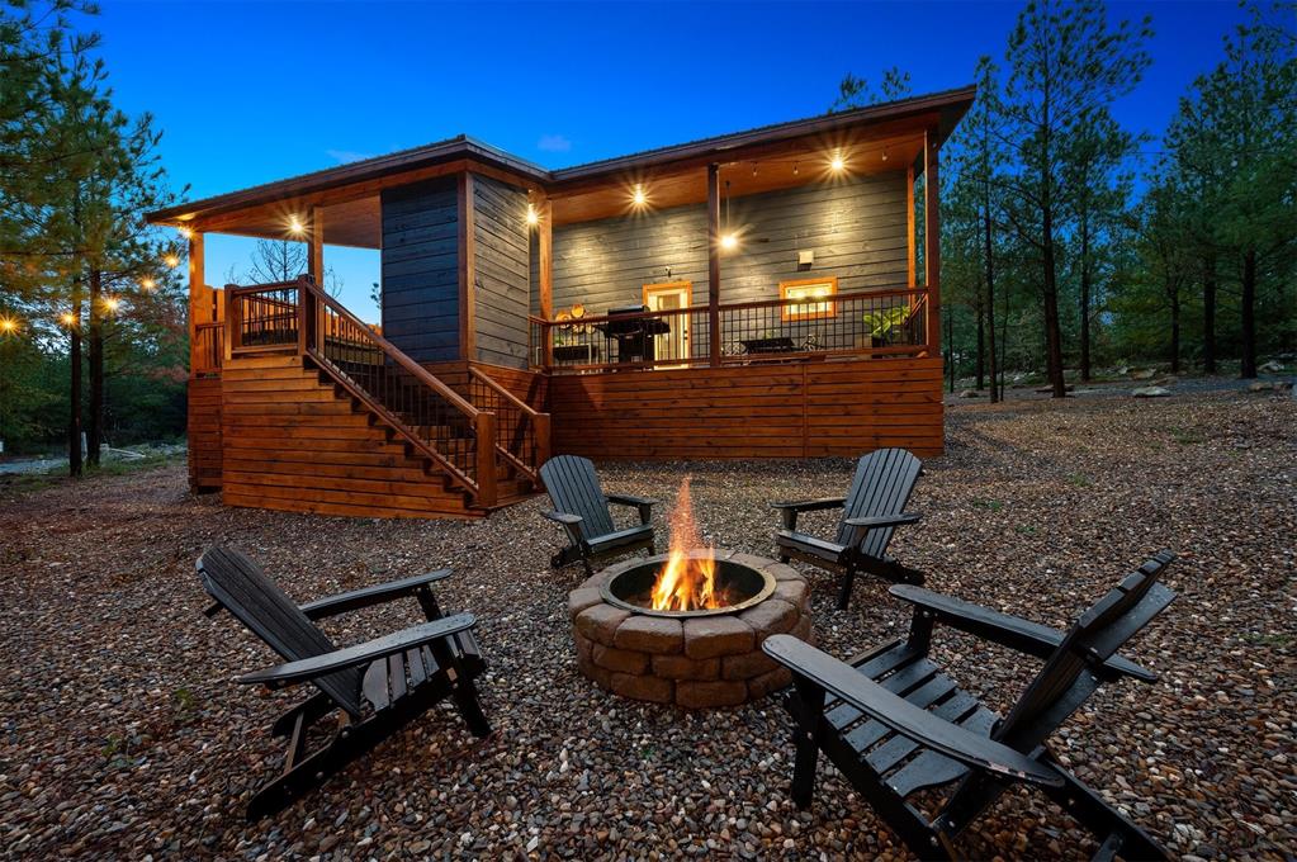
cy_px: 431
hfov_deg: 104.3
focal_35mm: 14
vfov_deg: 81.1
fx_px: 504
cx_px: 648
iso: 200
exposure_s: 2
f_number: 10
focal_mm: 14
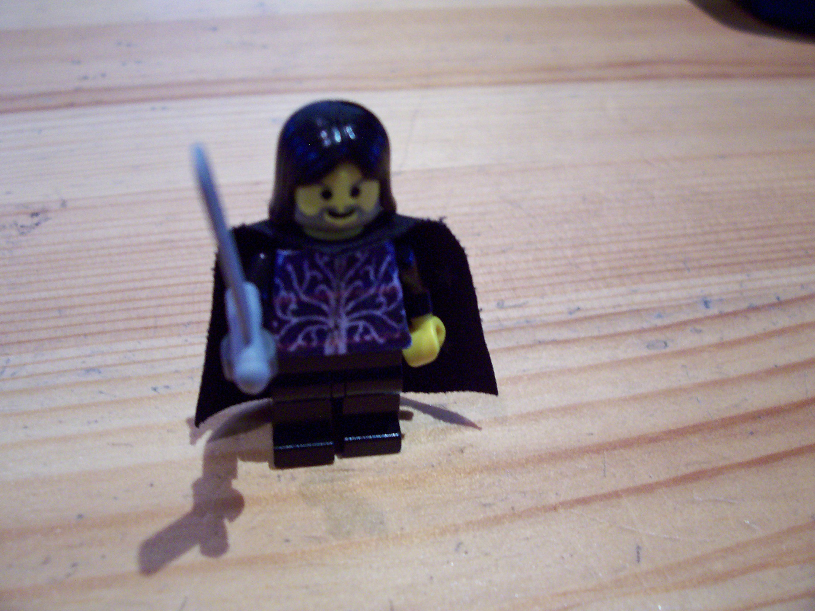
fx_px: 824
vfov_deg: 40.7
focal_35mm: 35
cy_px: 303
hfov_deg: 52.6
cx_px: 412
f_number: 2.7
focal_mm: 5.6
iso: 160
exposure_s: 1/18.6
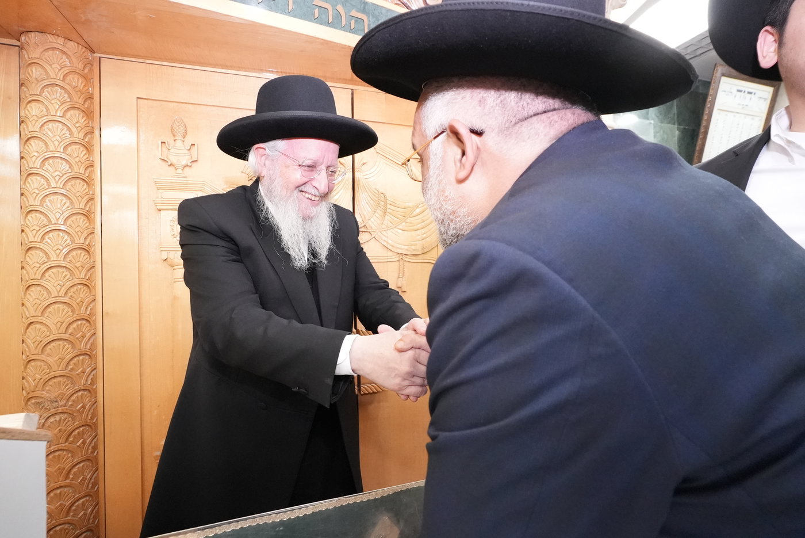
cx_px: 402
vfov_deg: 70.5
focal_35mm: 17
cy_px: 269
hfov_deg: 93.2
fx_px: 380
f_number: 7.1
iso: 16000
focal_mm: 17
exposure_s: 1/200
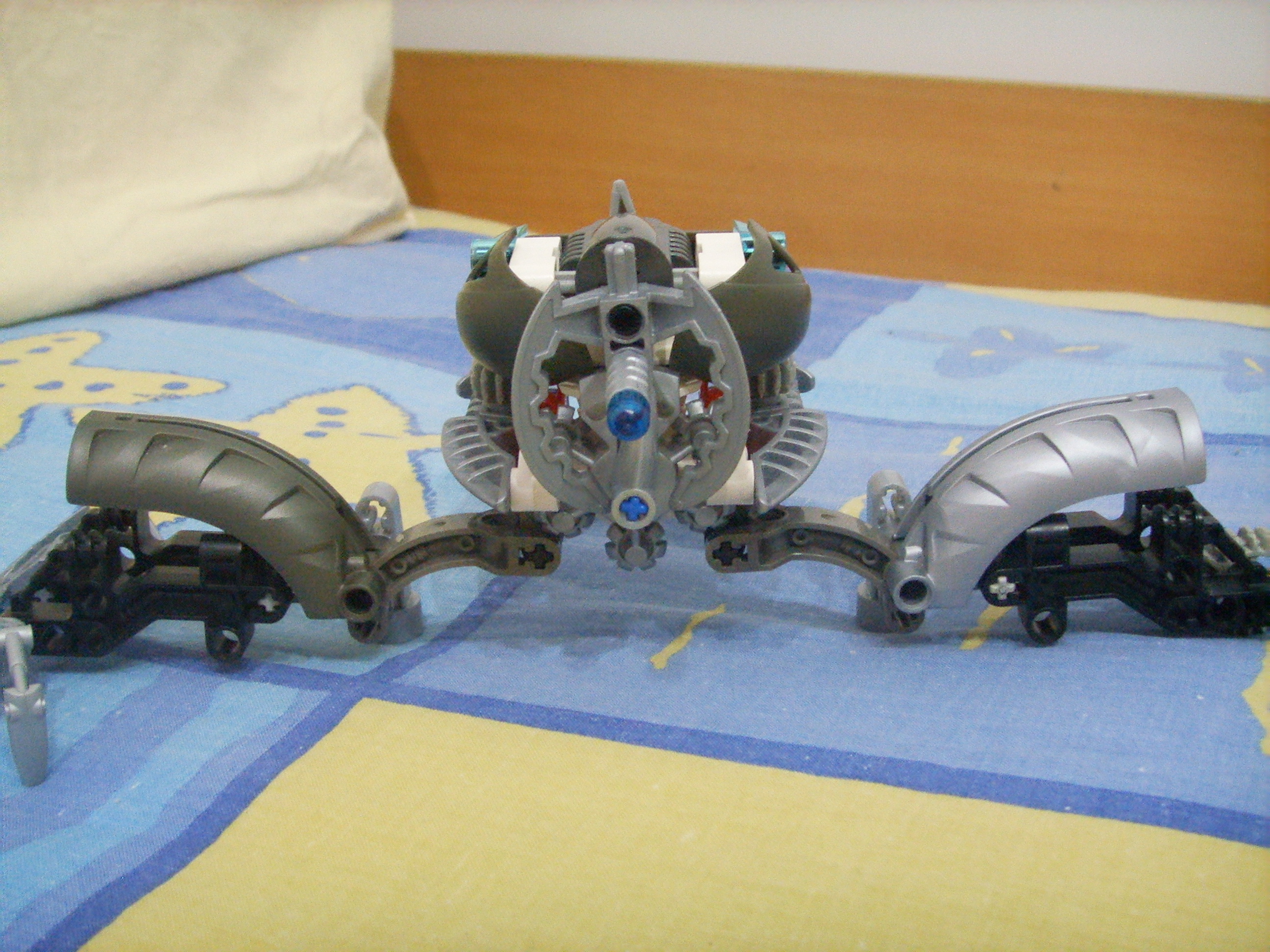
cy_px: 476
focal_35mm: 39
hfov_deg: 47.9
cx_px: 635
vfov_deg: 36.8
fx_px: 1431
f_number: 3.5
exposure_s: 1/6
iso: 150
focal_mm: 6.6
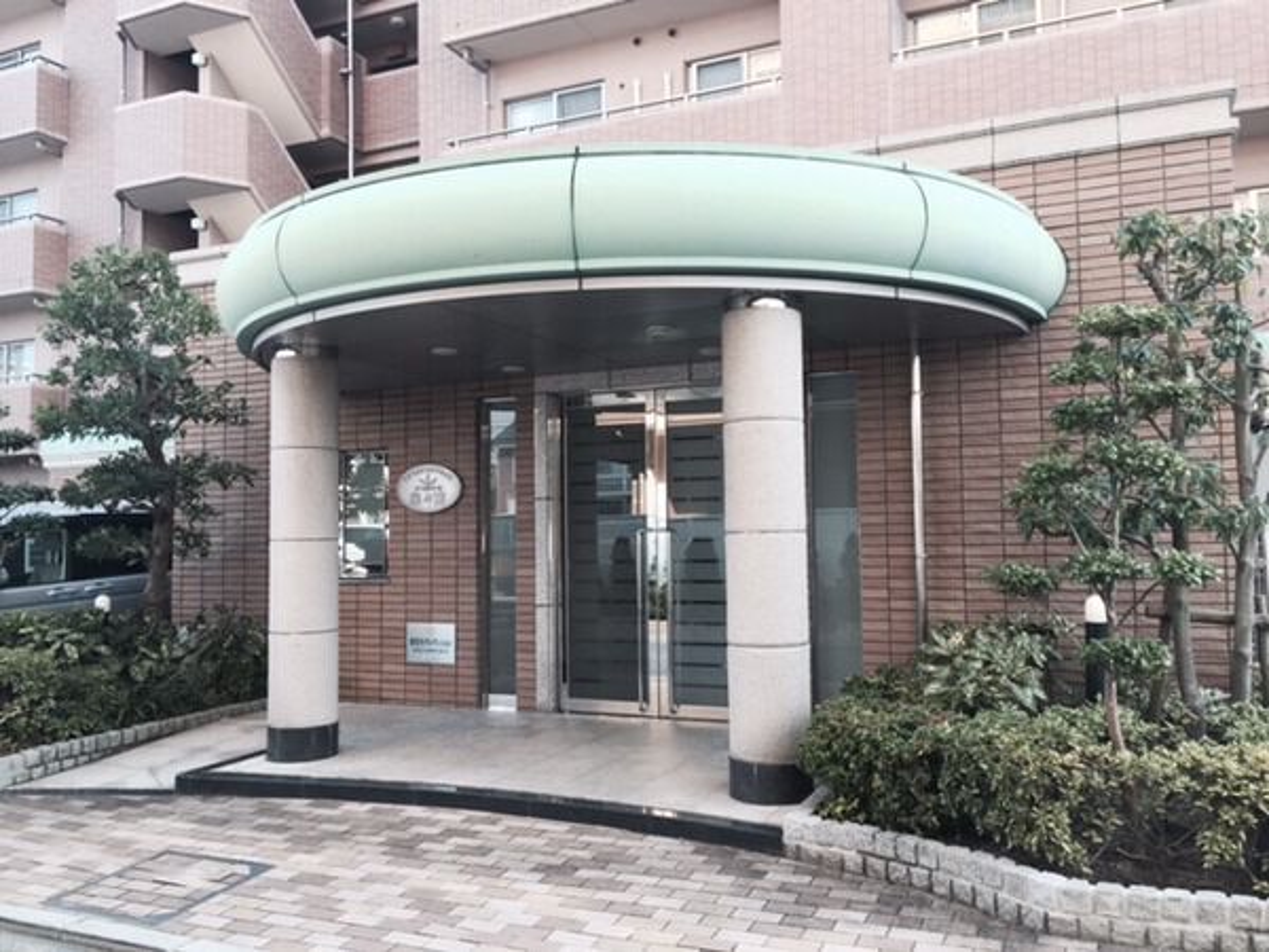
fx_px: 1063
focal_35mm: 29
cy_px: 476
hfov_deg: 61.7
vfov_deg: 48.2
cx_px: 634
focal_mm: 4.15
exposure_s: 1/150
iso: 32
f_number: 2.2
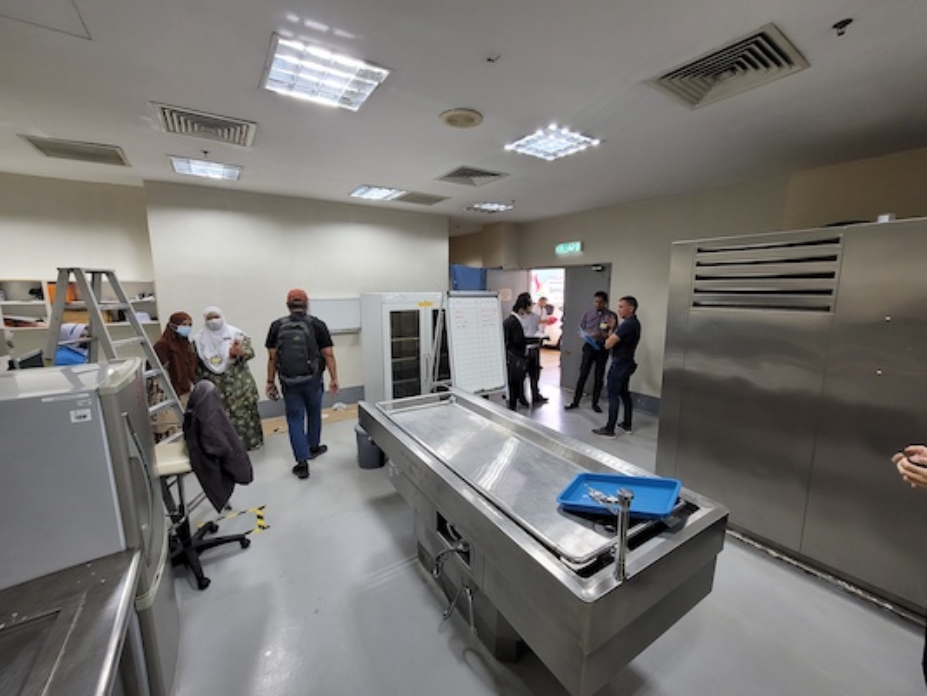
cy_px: 348
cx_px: 464
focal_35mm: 13
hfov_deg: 106.2
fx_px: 348
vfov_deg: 89.9
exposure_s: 1/50
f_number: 2.2
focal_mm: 2.2
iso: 200
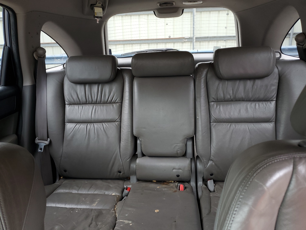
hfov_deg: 67.3
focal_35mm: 26
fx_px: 230
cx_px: 153
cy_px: 115
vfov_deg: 53.1
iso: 67
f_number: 1.5
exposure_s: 1/60.2
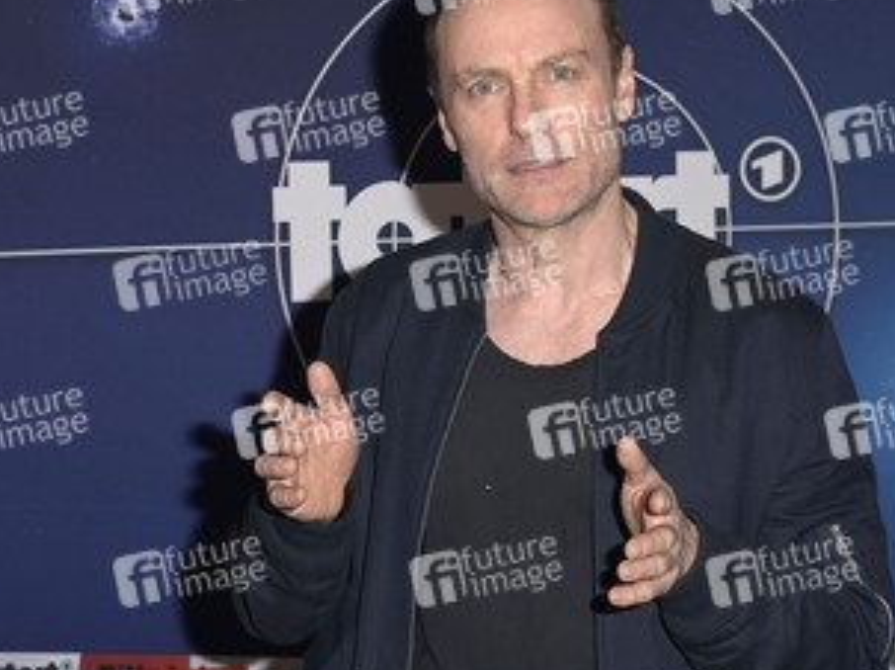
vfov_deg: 18.6
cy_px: 350
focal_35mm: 79
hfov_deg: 24.7
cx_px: 526
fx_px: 2041
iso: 640
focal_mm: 55
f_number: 5.6
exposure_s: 1/250
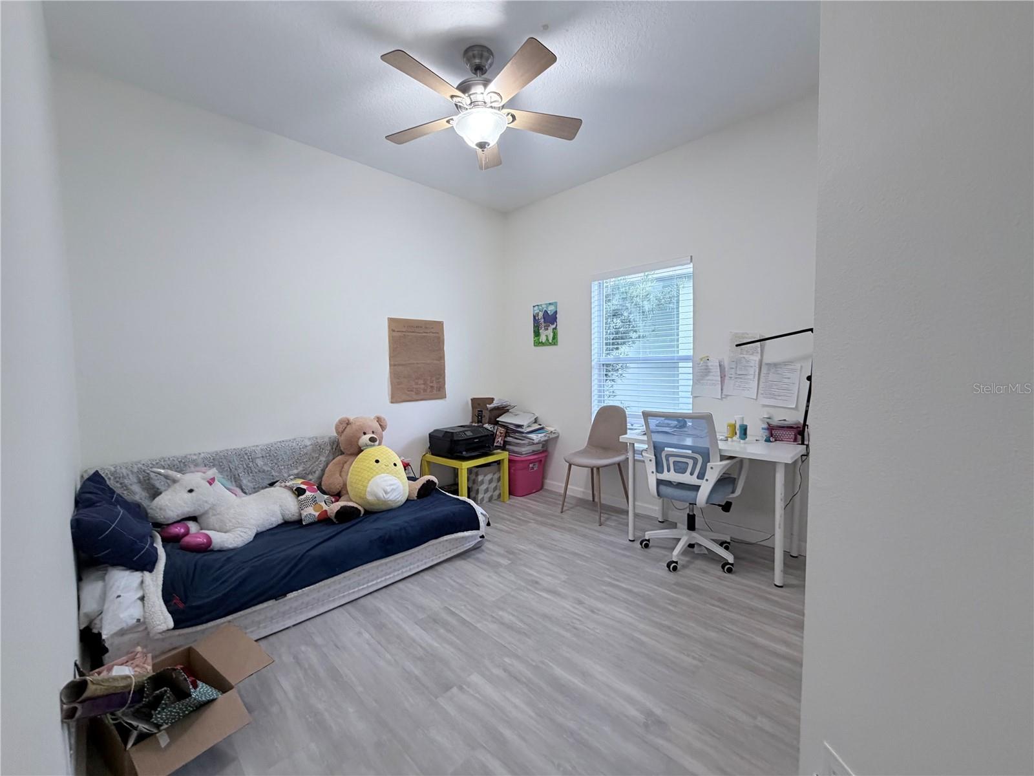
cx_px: 517
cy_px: 388
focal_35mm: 14
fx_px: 418
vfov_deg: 85.7
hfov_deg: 102.1
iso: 320
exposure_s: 1/120
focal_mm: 2.22
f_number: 2.2
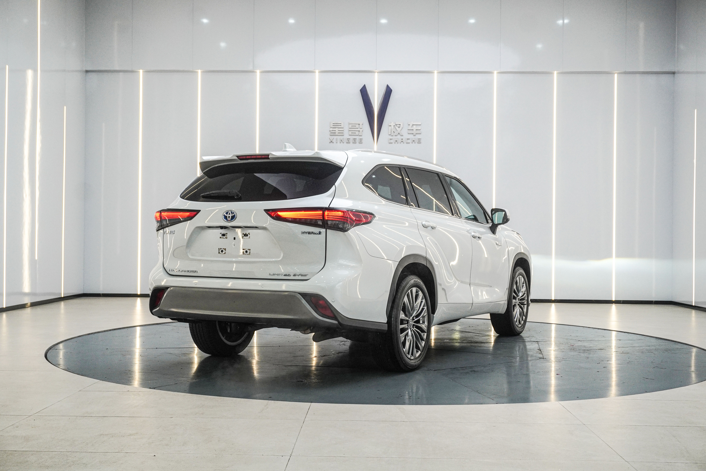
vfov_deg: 33.0
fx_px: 794
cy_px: 236
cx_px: 353
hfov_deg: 47.9
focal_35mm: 40
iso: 640
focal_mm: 27
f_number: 6.3
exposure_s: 1/80
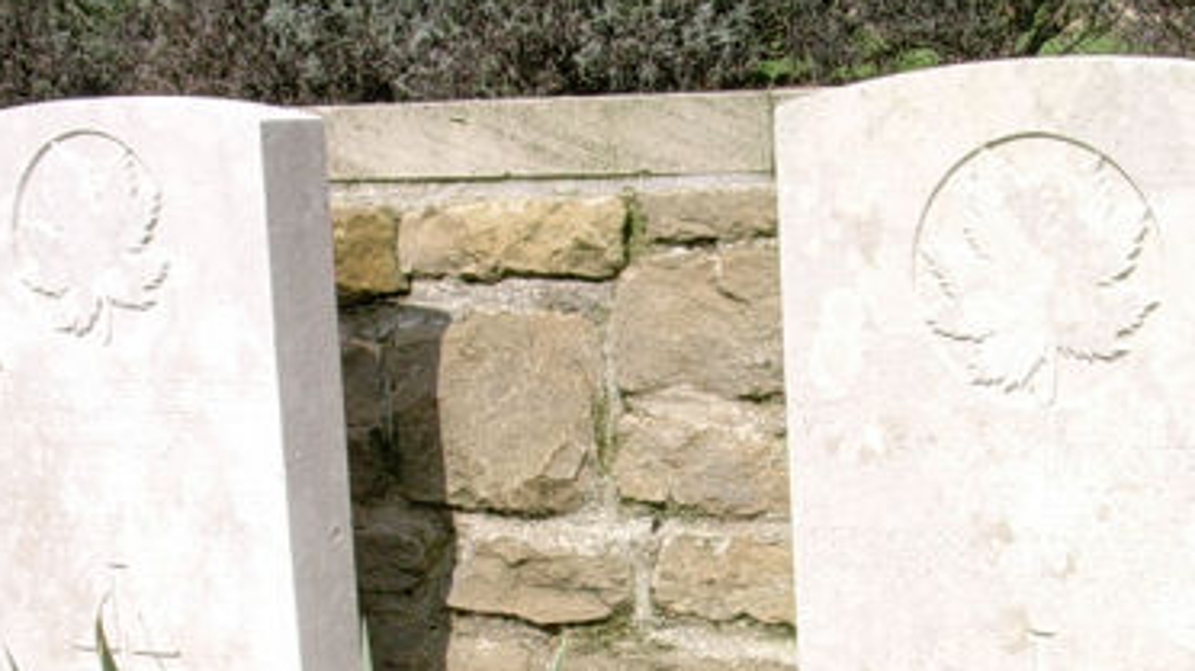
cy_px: 710
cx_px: 848
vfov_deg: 15.0
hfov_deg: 26.6
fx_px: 2503
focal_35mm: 79
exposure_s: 1/456
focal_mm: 6.7
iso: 70
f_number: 5.8
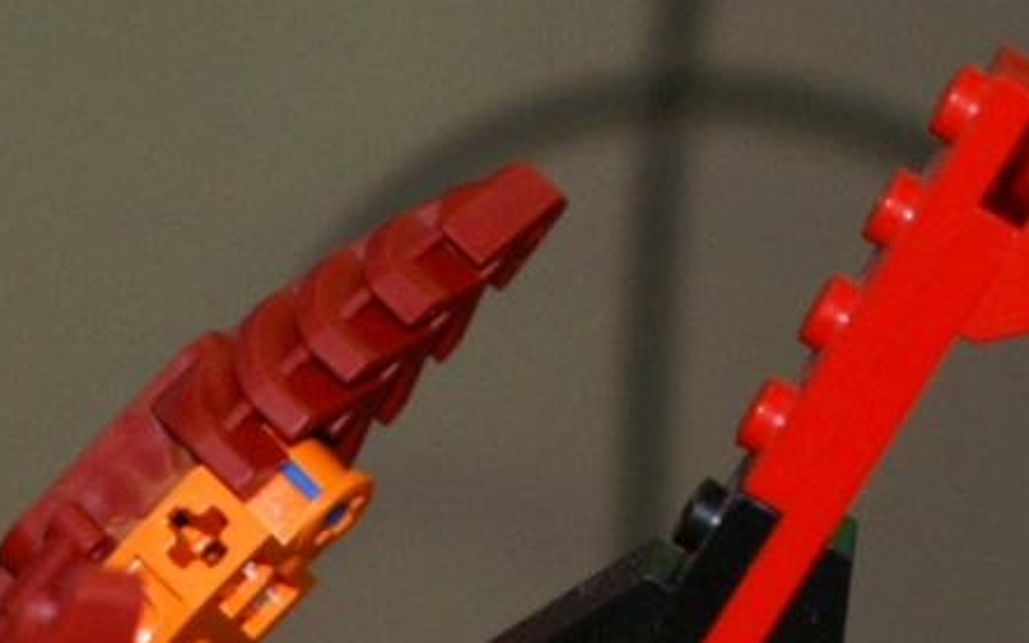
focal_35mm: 273
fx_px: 7643
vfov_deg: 4.7
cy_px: 1510
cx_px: 331
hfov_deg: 7.7
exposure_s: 1/60
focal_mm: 35
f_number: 5.6
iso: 400
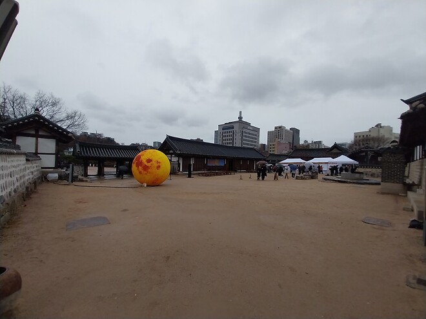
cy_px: 160
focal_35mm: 13
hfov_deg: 106.2
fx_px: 160
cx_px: 213
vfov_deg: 89.9
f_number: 2.2
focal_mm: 1.3
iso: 64
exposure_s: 1/872
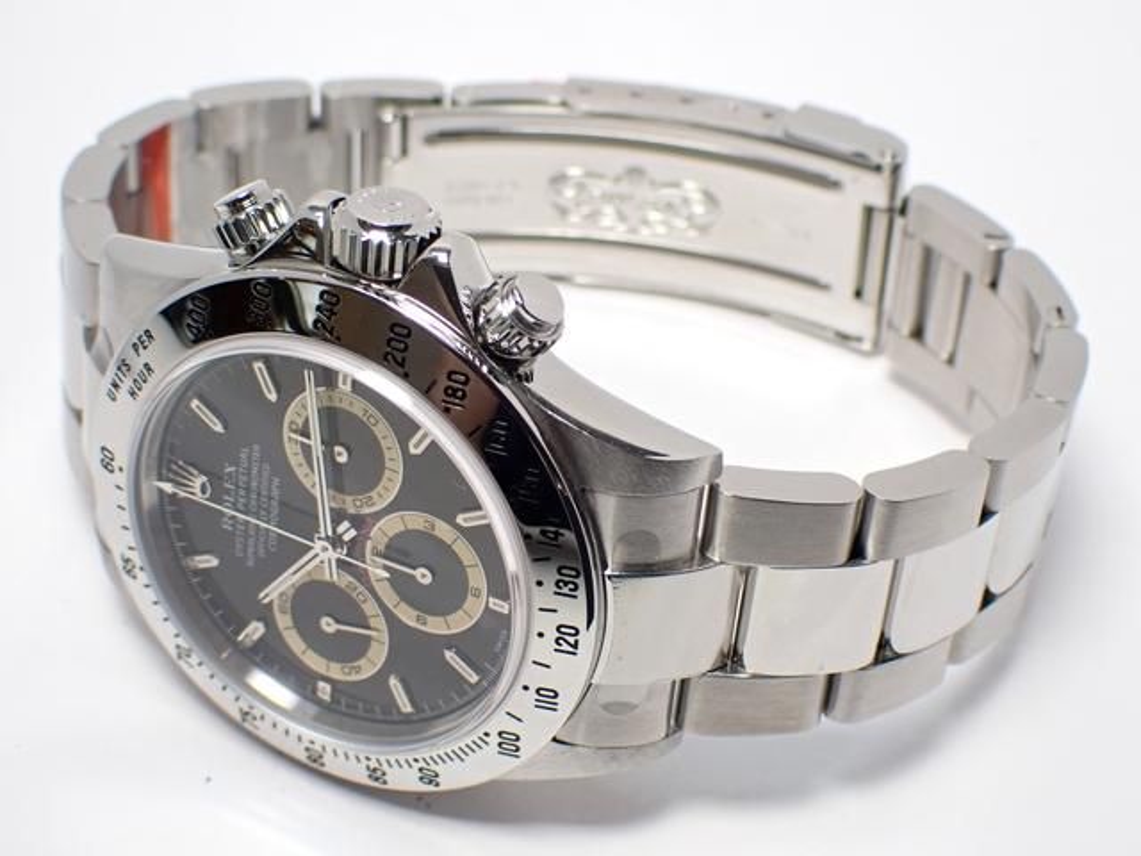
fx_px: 2901
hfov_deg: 22.3
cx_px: 570
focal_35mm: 88
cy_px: 428
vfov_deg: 16.8
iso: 250
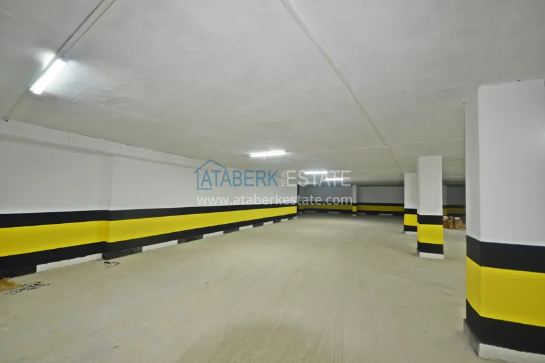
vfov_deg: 77.3
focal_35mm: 15
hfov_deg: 100.4
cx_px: 272
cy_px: 182
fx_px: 227
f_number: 4
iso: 560
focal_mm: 10
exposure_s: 1/60
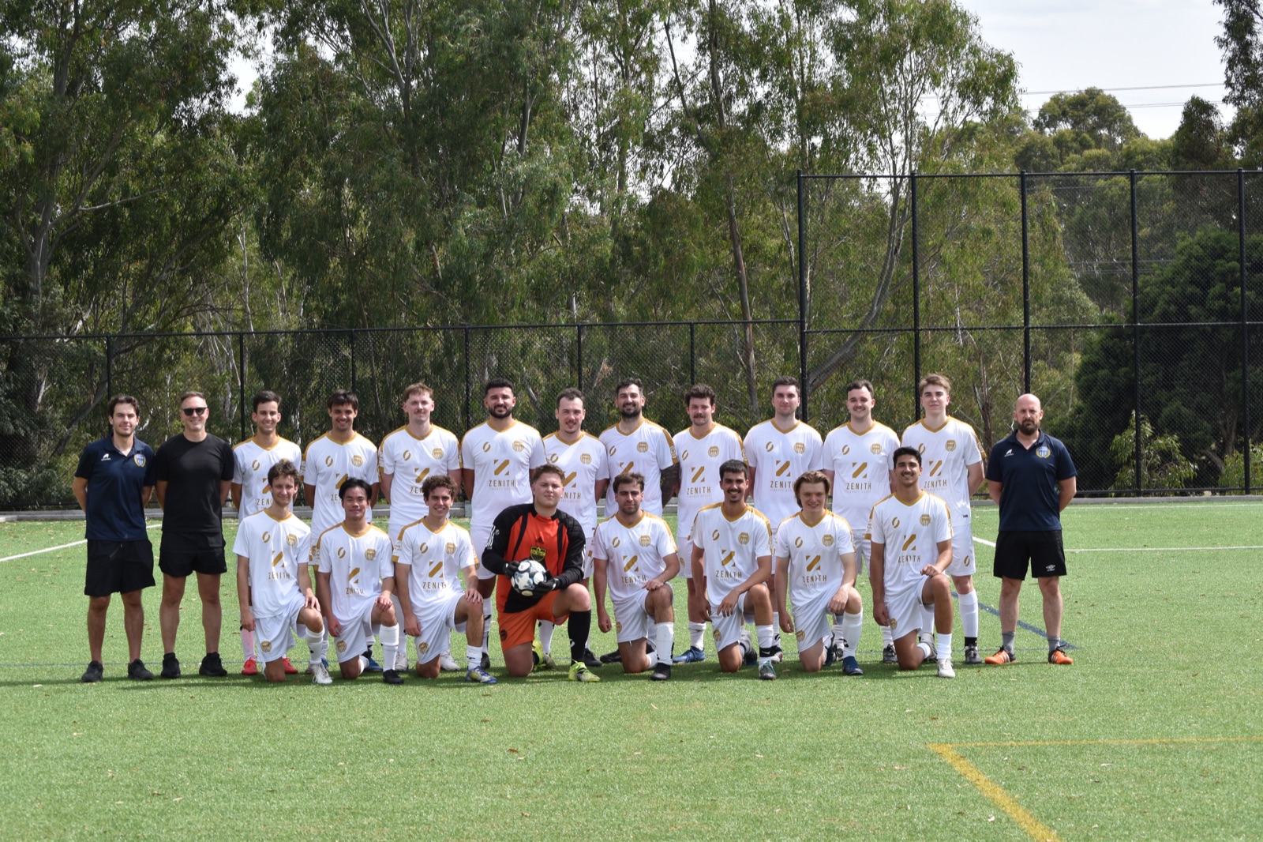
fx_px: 2894
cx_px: 632
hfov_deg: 24.6
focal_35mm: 82
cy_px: 421
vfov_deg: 16.5
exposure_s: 1/320
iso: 200
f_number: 9
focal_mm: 55
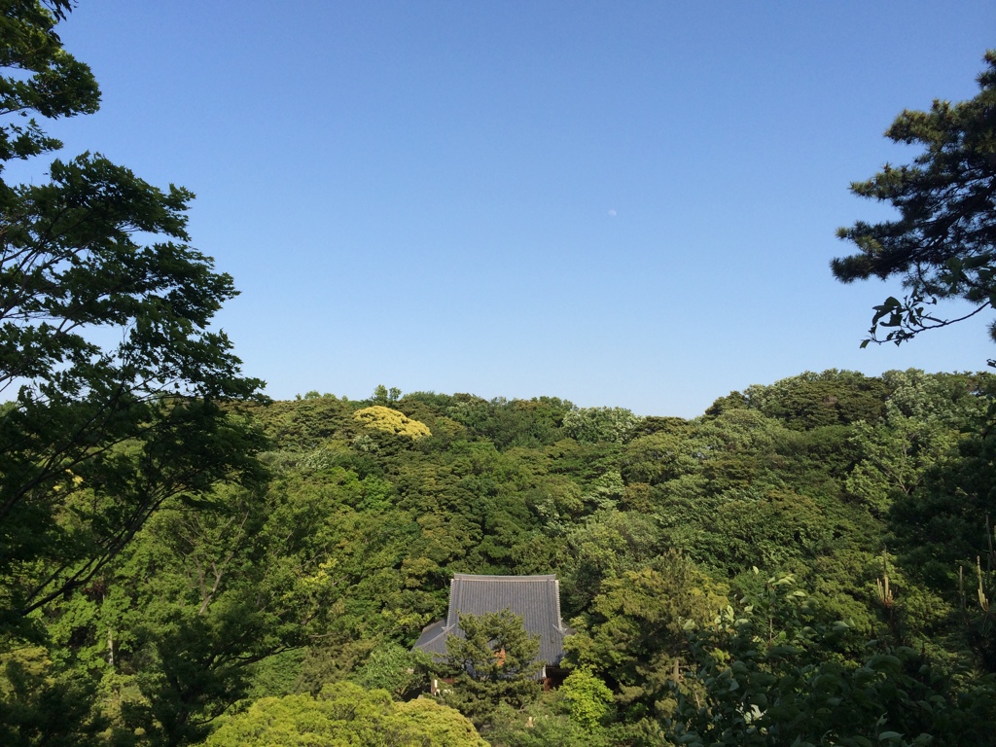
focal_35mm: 30
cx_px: 498
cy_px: 374
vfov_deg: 46.8
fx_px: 863
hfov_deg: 60.0
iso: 40
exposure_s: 1/1709
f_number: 2.2
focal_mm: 4.12
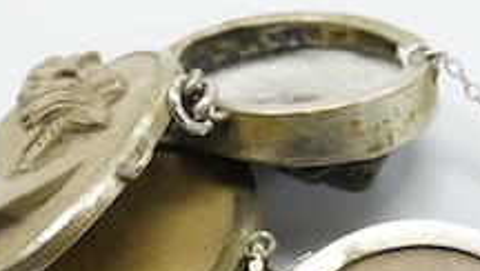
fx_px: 2497
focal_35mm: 196
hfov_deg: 10.7
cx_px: 618
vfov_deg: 6.2
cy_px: 362
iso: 2500
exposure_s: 1/60
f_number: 14
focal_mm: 30
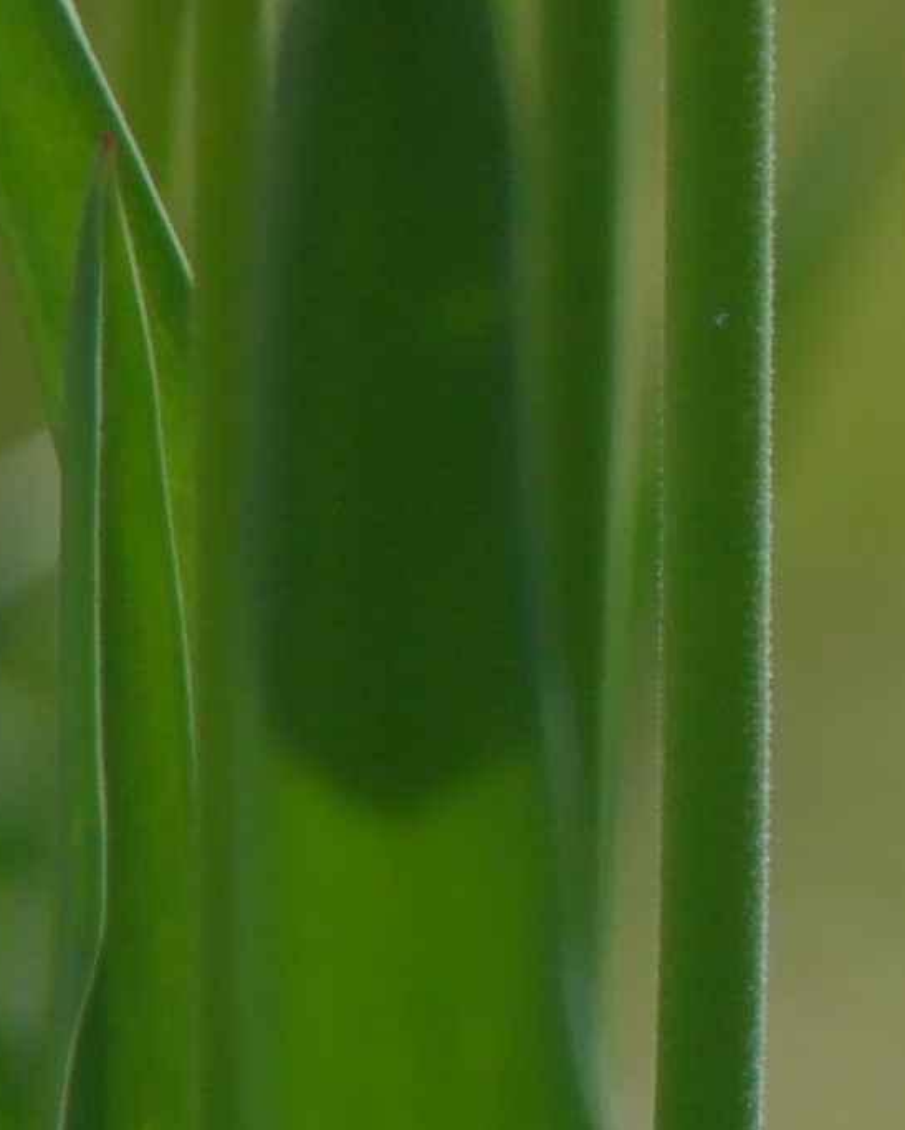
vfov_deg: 1.3
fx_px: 48715
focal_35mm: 1456
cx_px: 2847
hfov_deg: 1.1
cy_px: -200
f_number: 5.6
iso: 200
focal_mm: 150
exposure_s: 1/750
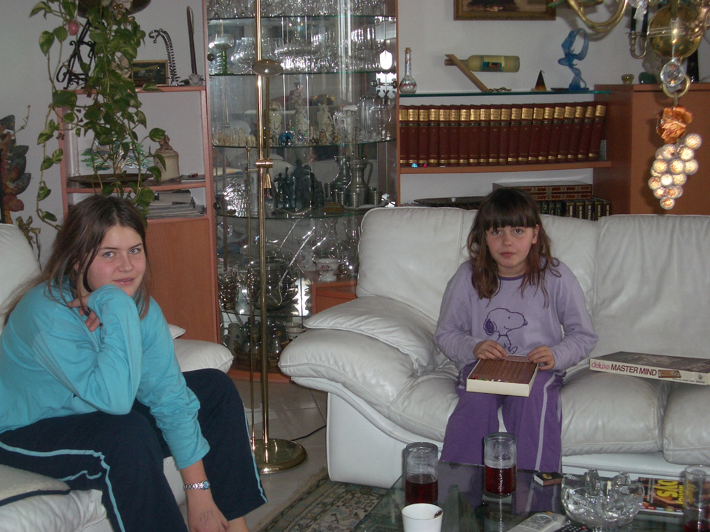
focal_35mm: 49
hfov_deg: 38.9
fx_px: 1005
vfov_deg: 29.7
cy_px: 266
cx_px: 355
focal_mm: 8.2
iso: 100
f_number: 3.1
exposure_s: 1/60
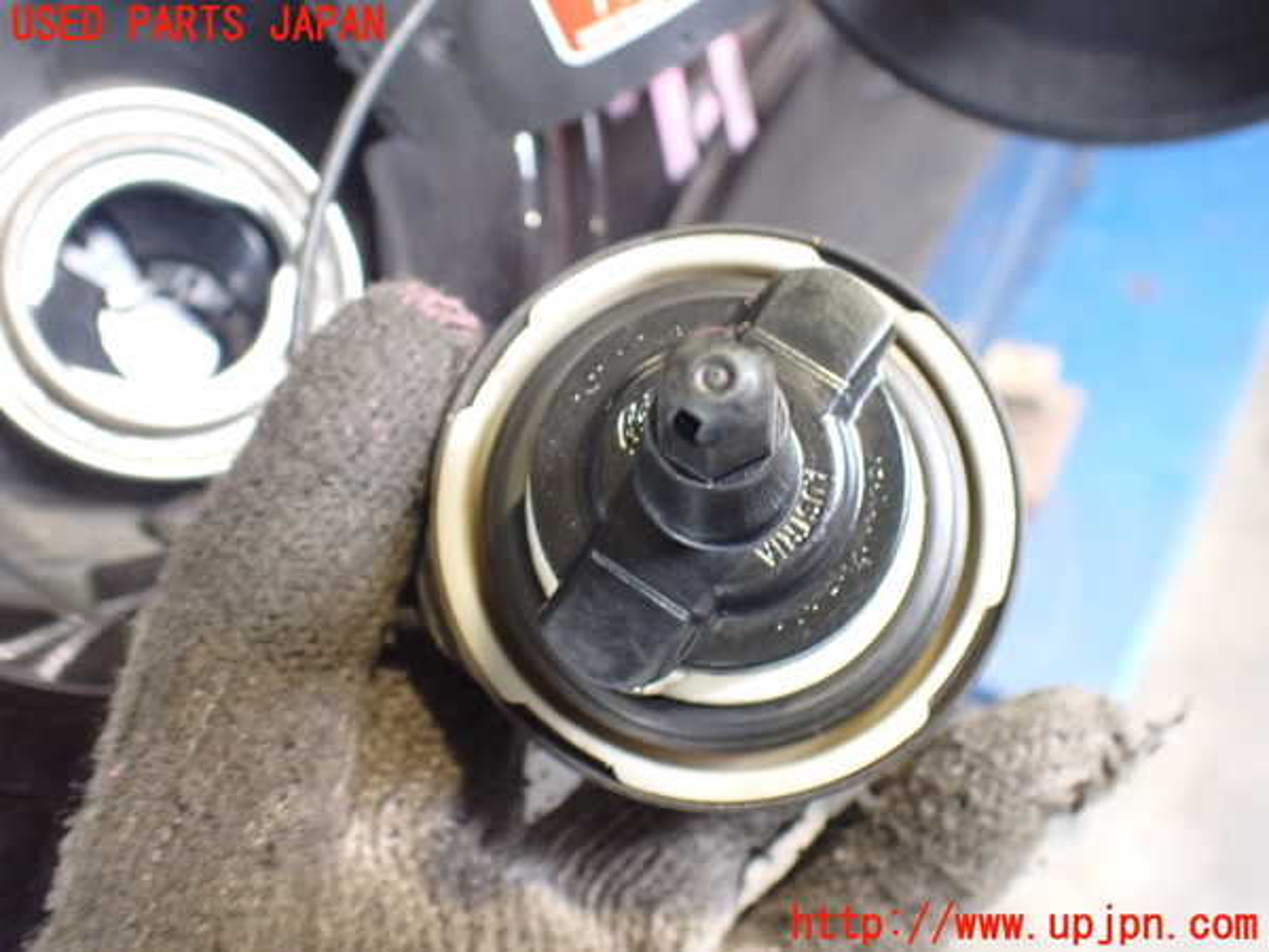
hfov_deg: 60.0
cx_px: 634
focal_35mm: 30
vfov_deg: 46.8
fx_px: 1100
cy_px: 476
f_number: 2.3
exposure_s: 1/40
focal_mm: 5.4
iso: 800
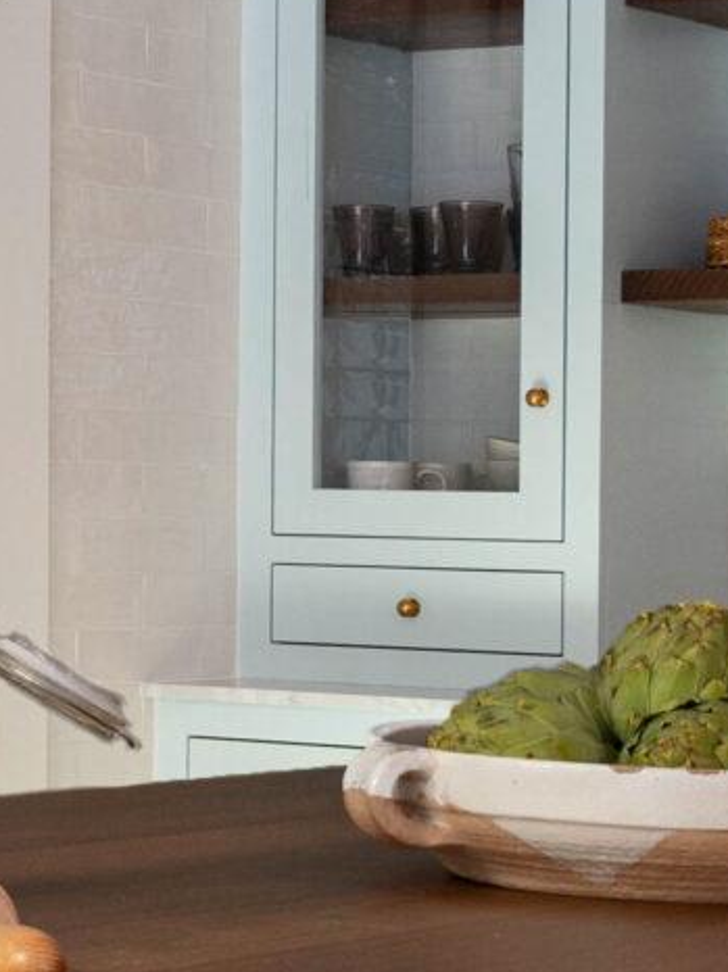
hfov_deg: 10.8
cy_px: 679
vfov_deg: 14.6
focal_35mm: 135
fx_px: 3779
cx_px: -142
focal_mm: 25.5
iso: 640
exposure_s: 1/6
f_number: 4
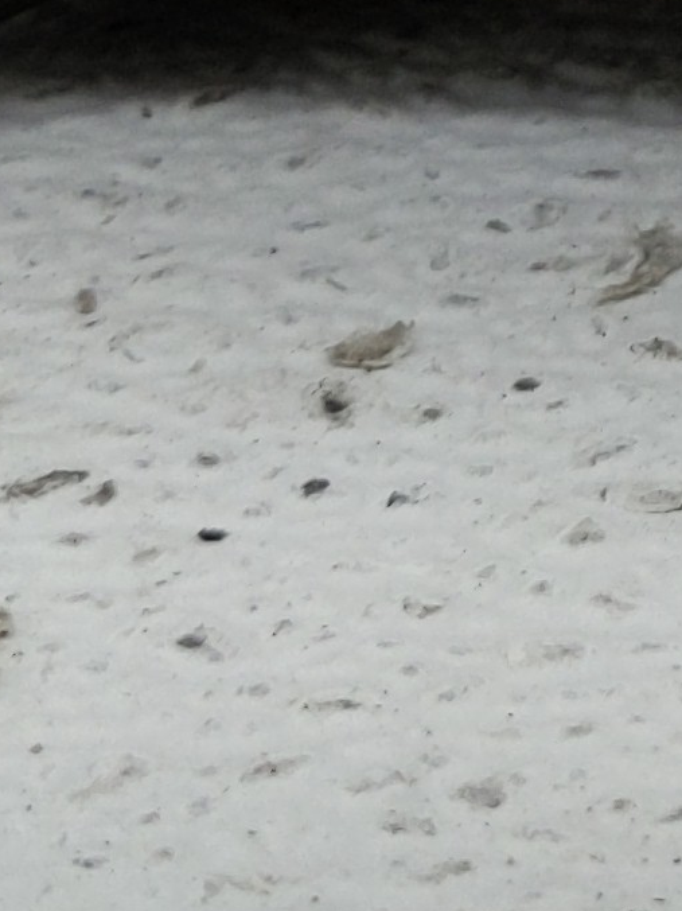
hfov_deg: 9.1
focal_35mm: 149
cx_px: 1515
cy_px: -752
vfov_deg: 12.1
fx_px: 3918
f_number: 1.73
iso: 55
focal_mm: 4.38
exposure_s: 1/159
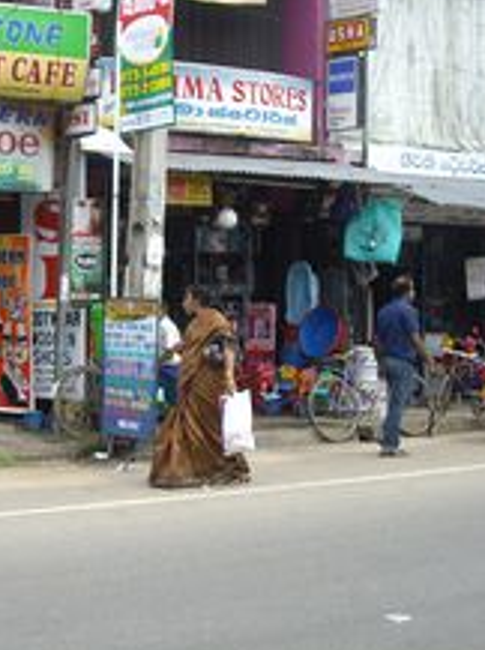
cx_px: 135
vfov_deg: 25.7
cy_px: 271
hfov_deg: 19.2
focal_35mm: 76
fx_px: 1424
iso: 50
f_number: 3
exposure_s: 1/200
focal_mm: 7.6
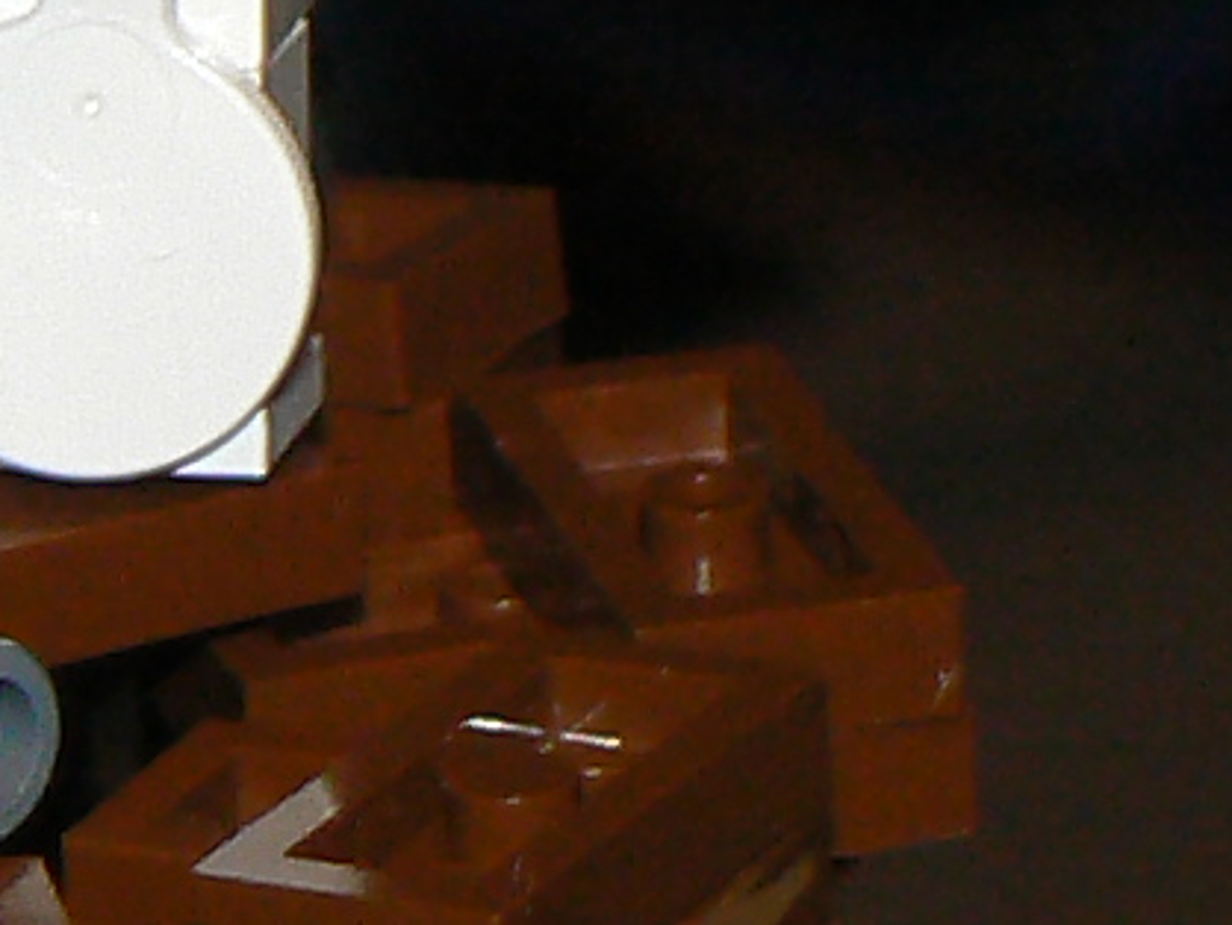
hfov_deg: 4.0
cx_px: -716
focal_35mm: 490
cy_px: -191
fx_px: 17449
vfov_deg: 3.0
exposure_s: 1/25
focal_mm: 12.2
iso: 100
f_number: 3.2
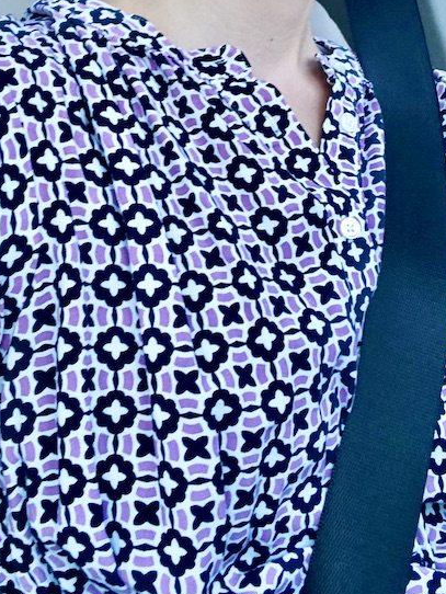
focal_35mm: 55
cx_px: 192
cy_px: 129
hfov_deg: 26.6
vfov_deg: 34.0
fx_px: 944
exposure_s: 1/60
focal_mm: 2.87
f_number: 2.2
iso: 125
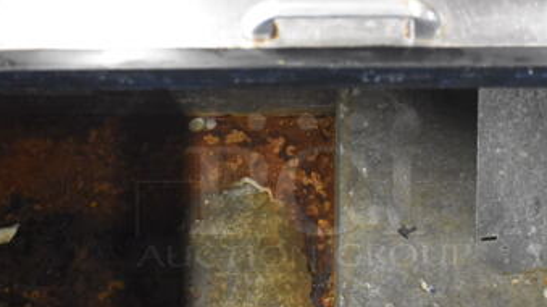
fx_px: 739
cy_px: 187
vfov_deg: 23.4
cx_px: 307
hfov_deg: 40.5
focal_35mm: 51
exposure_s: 1/125
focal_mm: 18
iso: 6400
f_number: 3.5
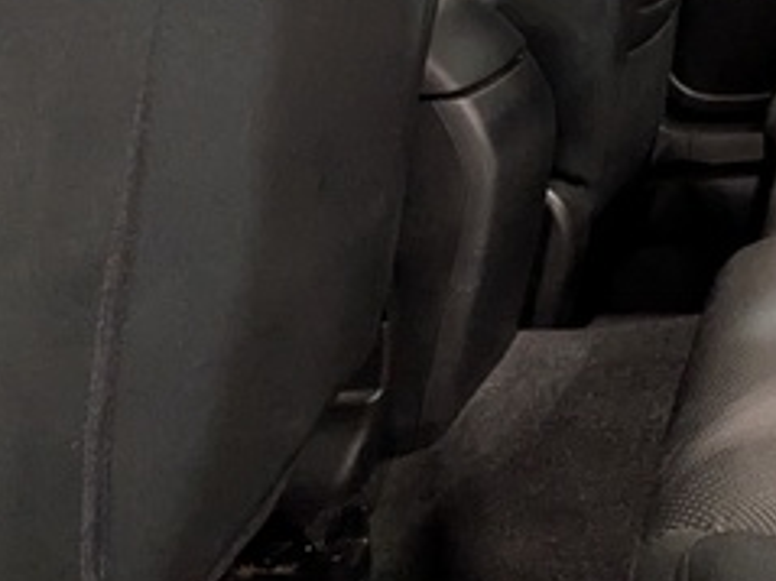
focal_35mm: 60
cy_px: 55
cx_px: 1020
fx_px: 1344
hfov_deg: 26.9
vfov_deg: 23.7
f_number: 2.2
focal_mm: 1.83
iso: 79
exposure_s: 1/25
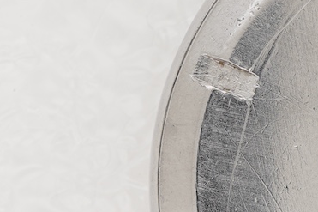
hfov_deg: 10.7
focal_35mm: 191
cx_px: 278
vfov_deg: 7.2
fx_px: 1686
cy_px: 179
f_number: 22
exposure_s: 1/160
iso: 160
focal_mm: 30
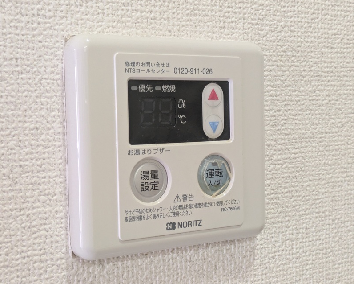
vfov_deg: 25.4
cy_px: 153
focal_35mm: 60
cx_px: 176
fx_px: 629
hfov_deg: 31.4
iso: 263
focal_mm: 5.43
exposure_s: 1/40
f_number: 1.89
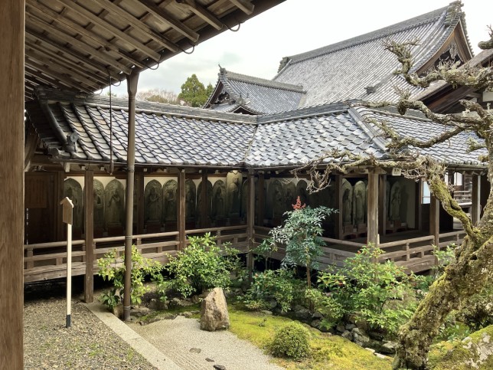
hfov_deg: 63.4
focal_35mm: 28
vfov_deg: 49.7
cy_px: 185
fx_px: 399
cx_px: 246
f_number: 1.8
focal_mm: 3.99
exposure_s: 1/120
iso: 64
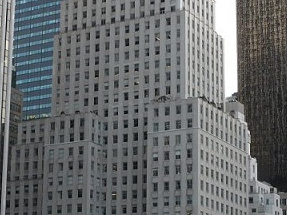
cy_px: 158
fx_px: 887
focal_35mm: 107
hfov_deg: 18.3
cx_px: 104
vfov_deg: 13.8
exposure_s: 1/160
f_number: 4
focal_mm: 7.4
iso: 100
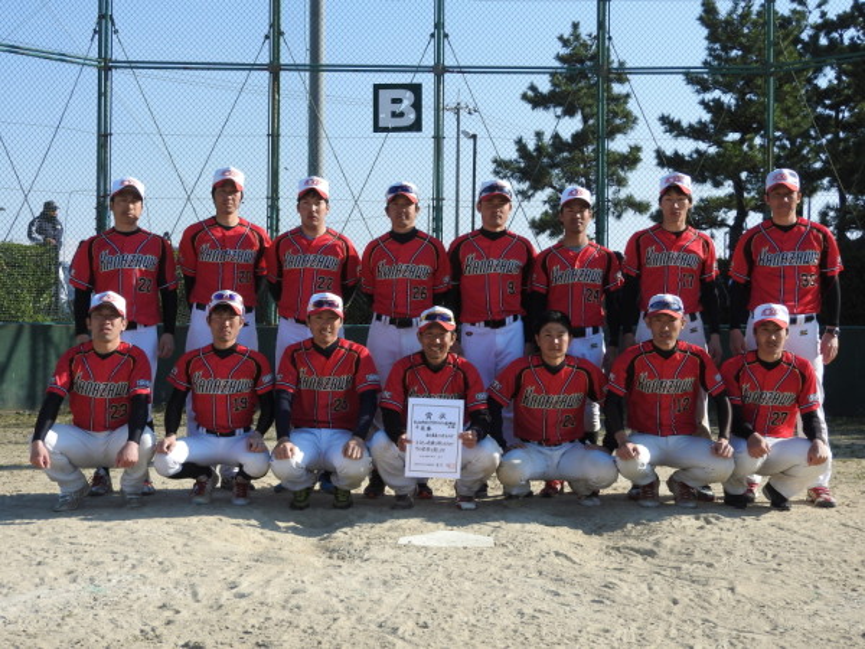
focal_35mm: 50
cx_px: 432
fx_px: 1249
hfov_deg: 38.2
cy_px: 324
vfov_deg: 29.1
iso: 100
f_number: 4
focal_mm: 9
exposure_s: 1/800
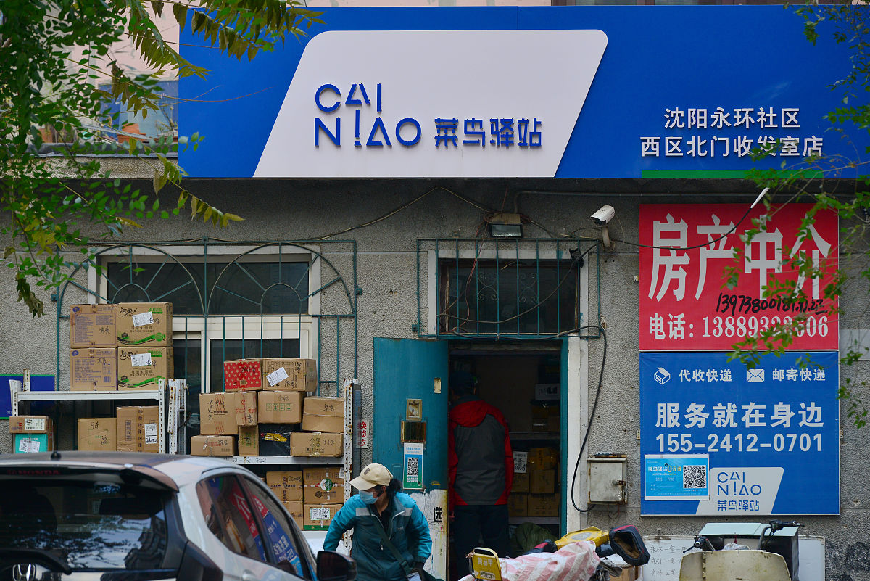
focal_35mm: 180
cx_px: 435
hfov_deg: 11.4
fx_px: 4351
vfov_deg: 7.6
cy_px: 290
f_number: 7.1
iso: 500
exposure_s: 1/320
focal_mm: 180
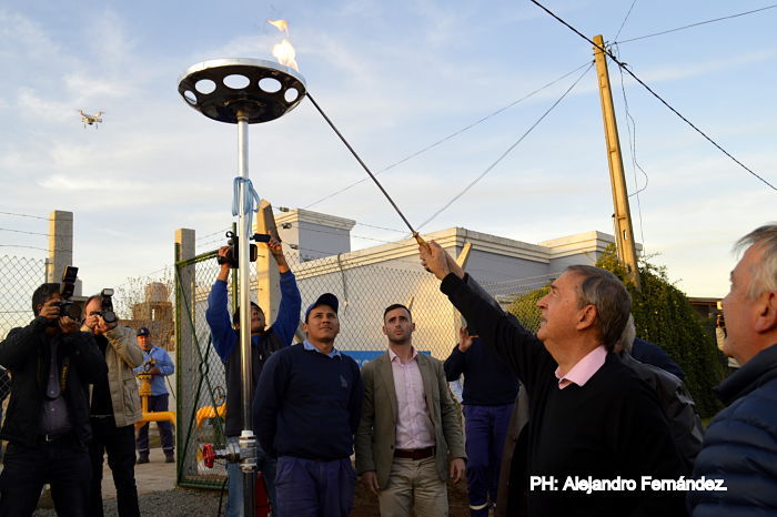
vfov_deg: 43.6
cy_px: 258
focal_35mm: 30
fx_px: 647
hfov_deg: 62.0
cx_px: 388
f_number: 5.6
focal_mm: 20
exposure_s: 1/125
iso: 220
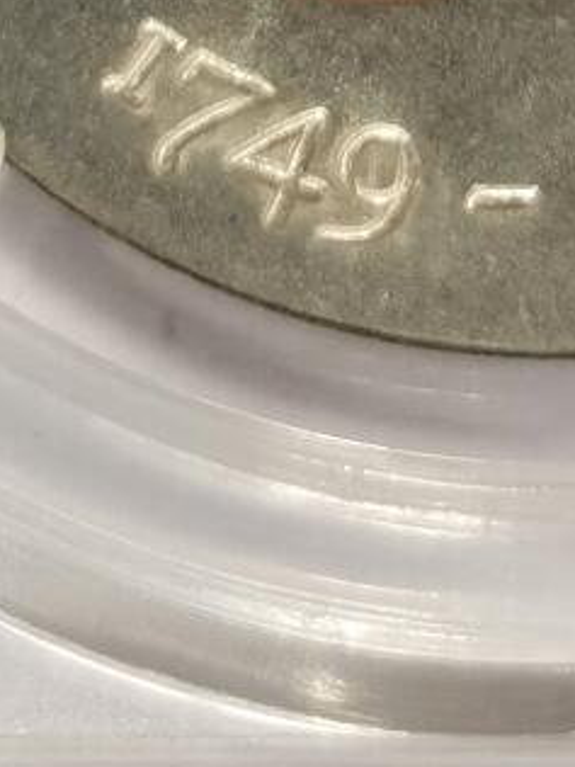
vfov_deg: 6.1
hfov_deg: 4.8
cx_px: 546
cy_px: -1097
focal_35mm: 308
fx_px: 6822
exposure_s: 1/100
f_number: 16
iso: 160
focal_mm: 5.56
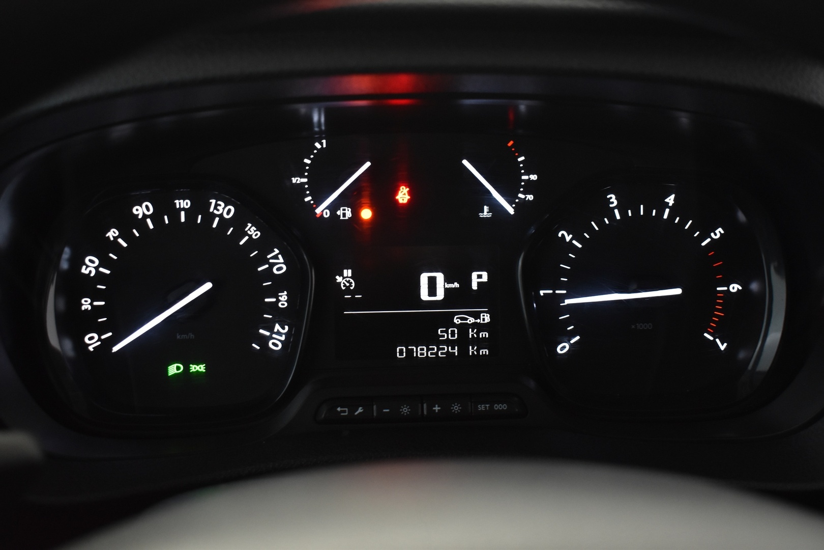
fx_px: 1030
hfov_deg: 43.6
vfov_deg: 29.9
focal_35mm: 45
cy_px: 275
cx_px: 412
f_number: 5
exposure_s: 1/15
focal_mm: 30
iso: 1250
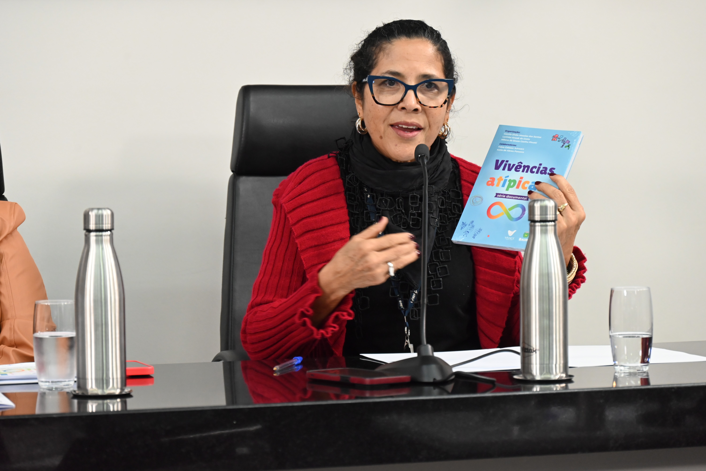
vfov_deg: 9.8
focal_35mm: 140
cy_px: 236
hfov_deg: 14.6
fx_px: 2746
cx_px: 353
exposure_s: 1/200
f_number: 6.3
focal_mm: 140
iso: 3200
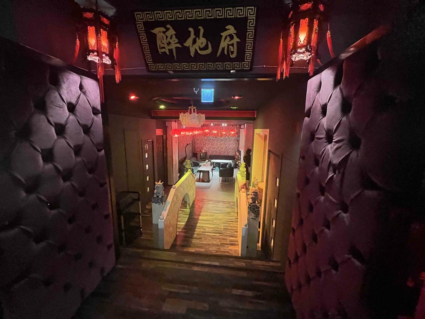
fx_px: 160
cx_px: 212
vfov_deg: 89.9
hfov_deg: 106.2
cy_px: 160
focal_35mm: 13
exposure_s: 1/30
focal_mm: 1.57
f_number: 1.8
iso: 1600
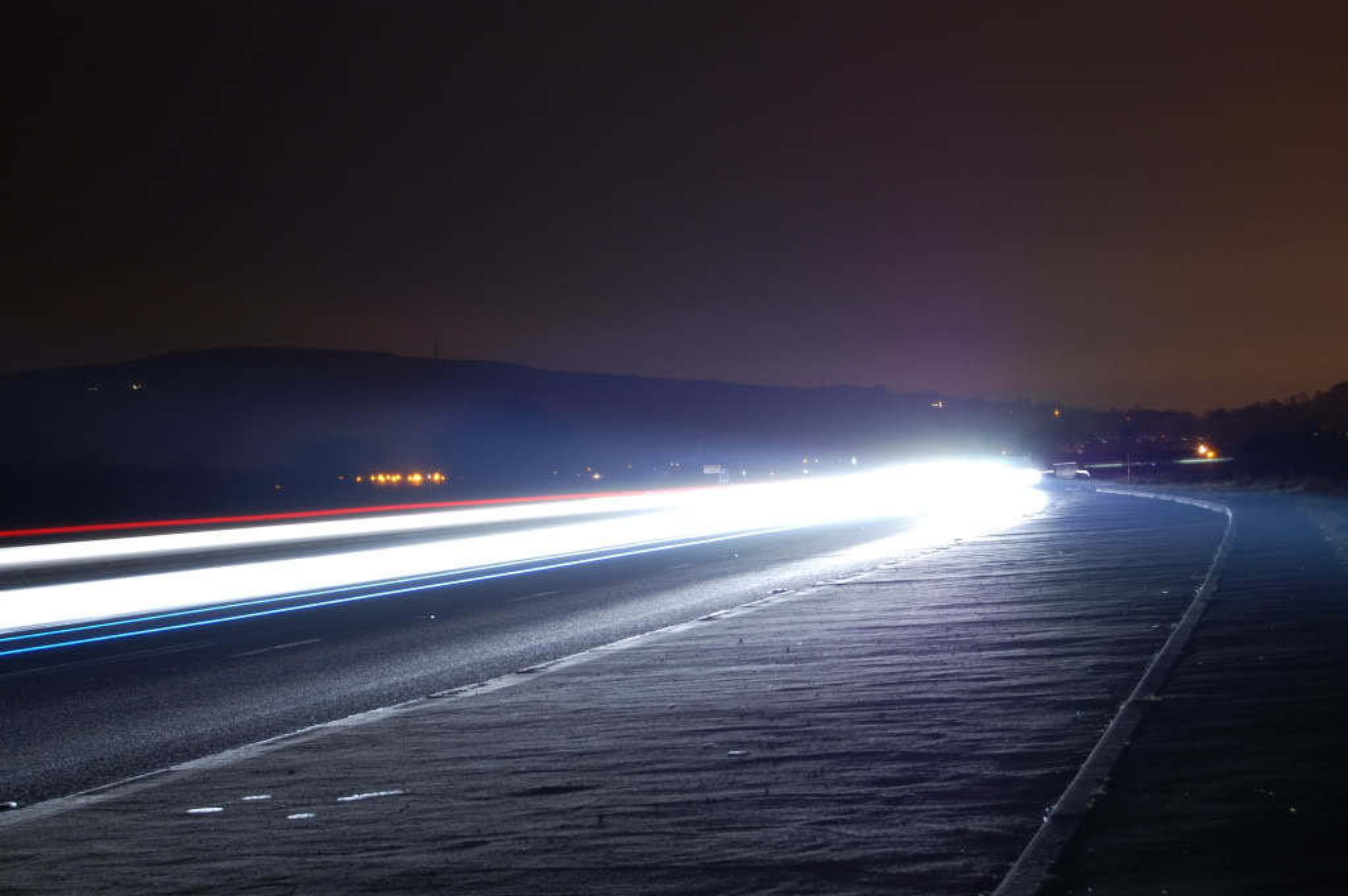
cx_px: 674
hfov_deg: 24.6
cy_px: 448
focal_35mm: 82
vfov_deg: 16.5
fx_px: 3086
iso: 200
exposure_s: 20
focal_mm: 55
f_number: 10
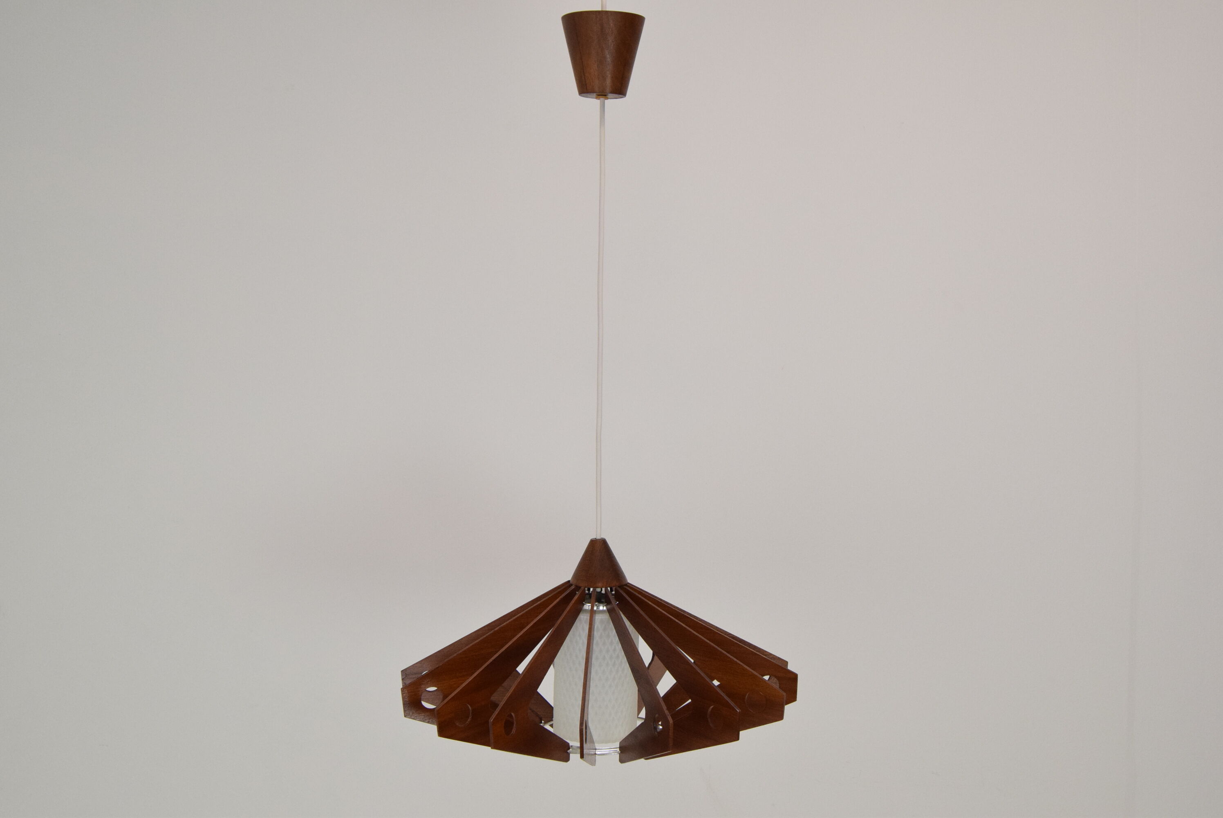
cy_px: 409
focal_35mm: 39
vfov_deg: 34.3
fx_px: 1326
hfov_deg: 49.5
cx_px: 612
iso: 1600
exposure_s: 1/320
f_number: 9
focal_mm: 26
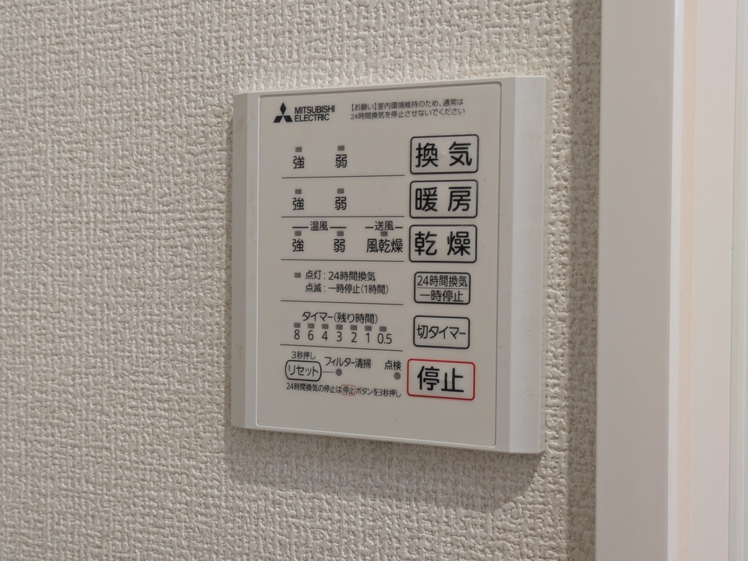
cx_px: 374
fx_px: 1102
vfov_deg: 28.6
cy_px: 280
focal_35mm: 51
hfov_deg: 37.5
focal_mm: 5.43
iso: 81
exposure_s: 1/24
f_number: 1.89
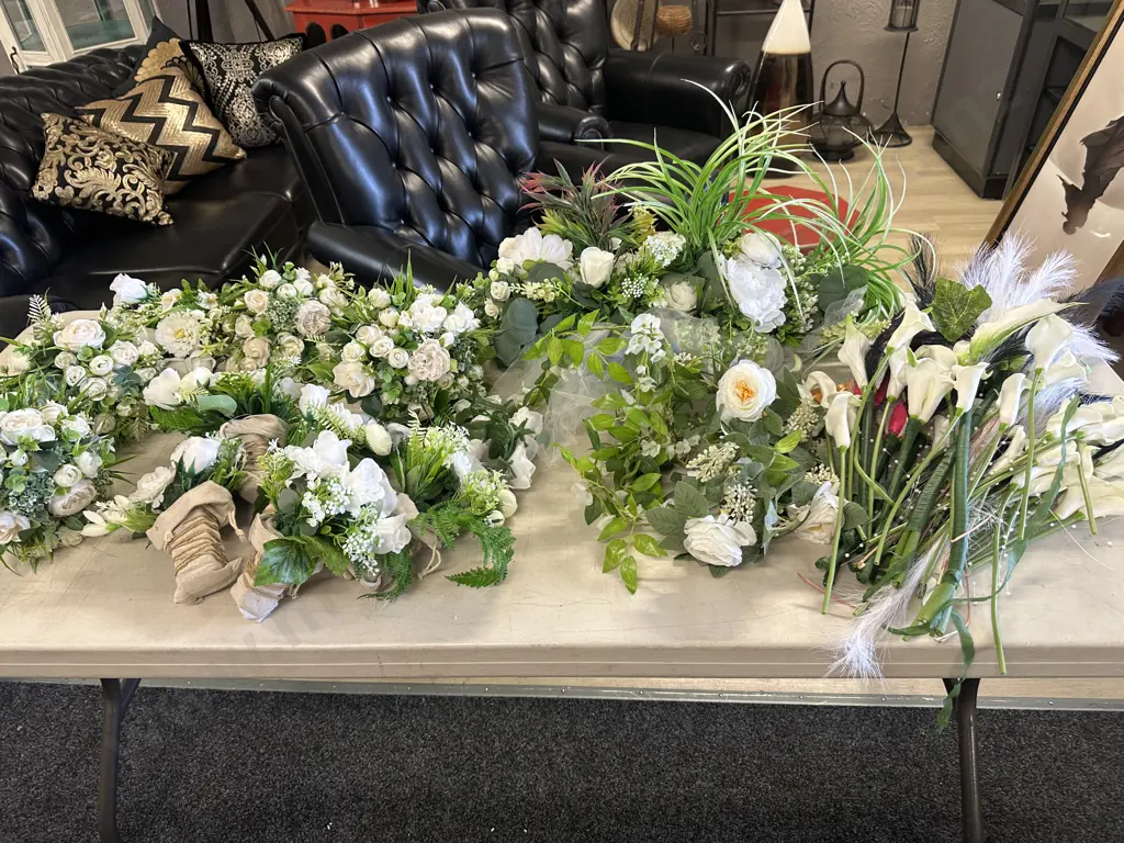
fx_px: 779
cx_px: 562
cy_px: 422
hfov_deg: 71.6
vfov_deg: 56.8
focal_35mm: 24
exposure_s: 1/50
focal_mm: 6.86
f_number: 1.78
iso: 160
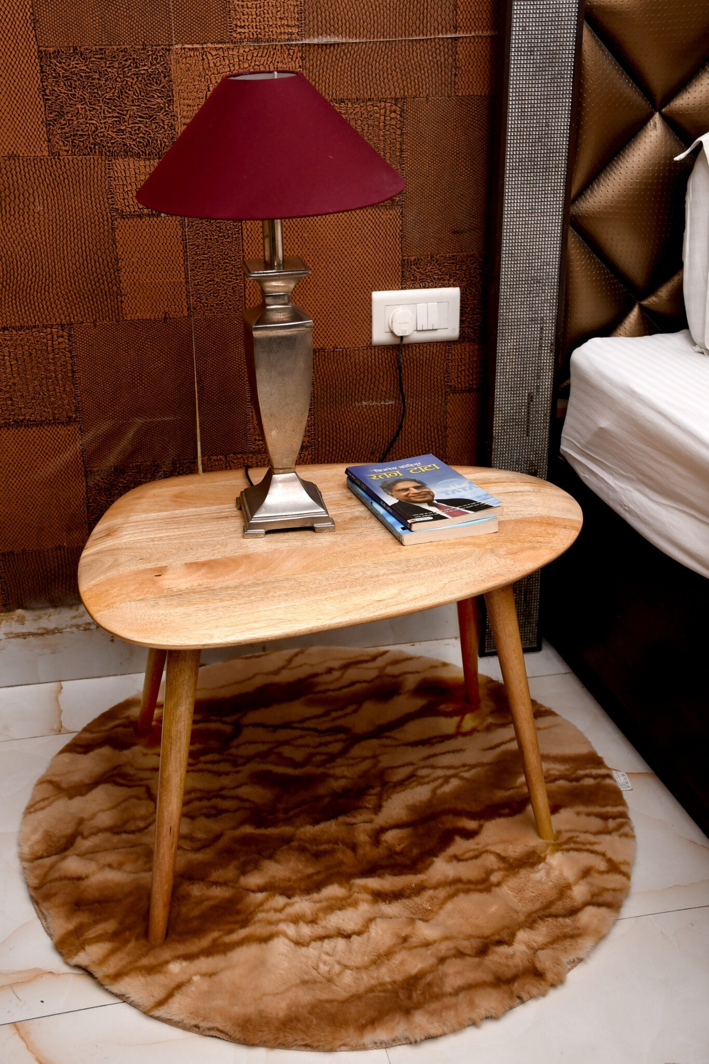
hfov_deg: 33.4
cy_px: 532
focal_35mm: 40
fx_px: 1182
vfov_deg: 48.5
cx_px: 354
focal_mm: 27
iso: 500
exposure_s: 1/125
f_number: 6.3
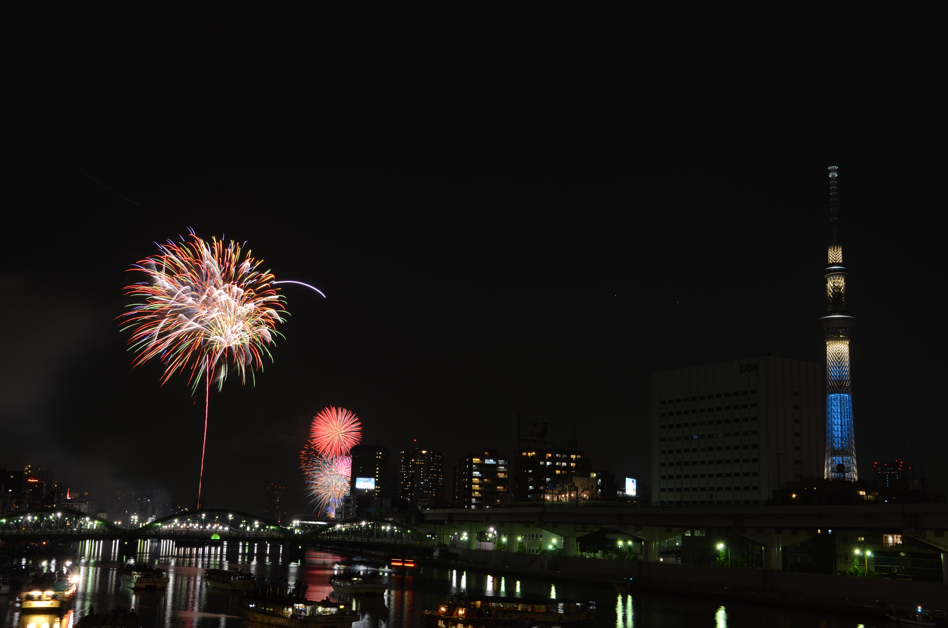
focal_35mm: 42
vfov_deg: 31.8
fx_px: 1104
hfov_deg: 46.5
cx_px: 474
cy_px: 314
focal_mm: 28
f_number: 11
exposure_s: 6.7
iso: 100
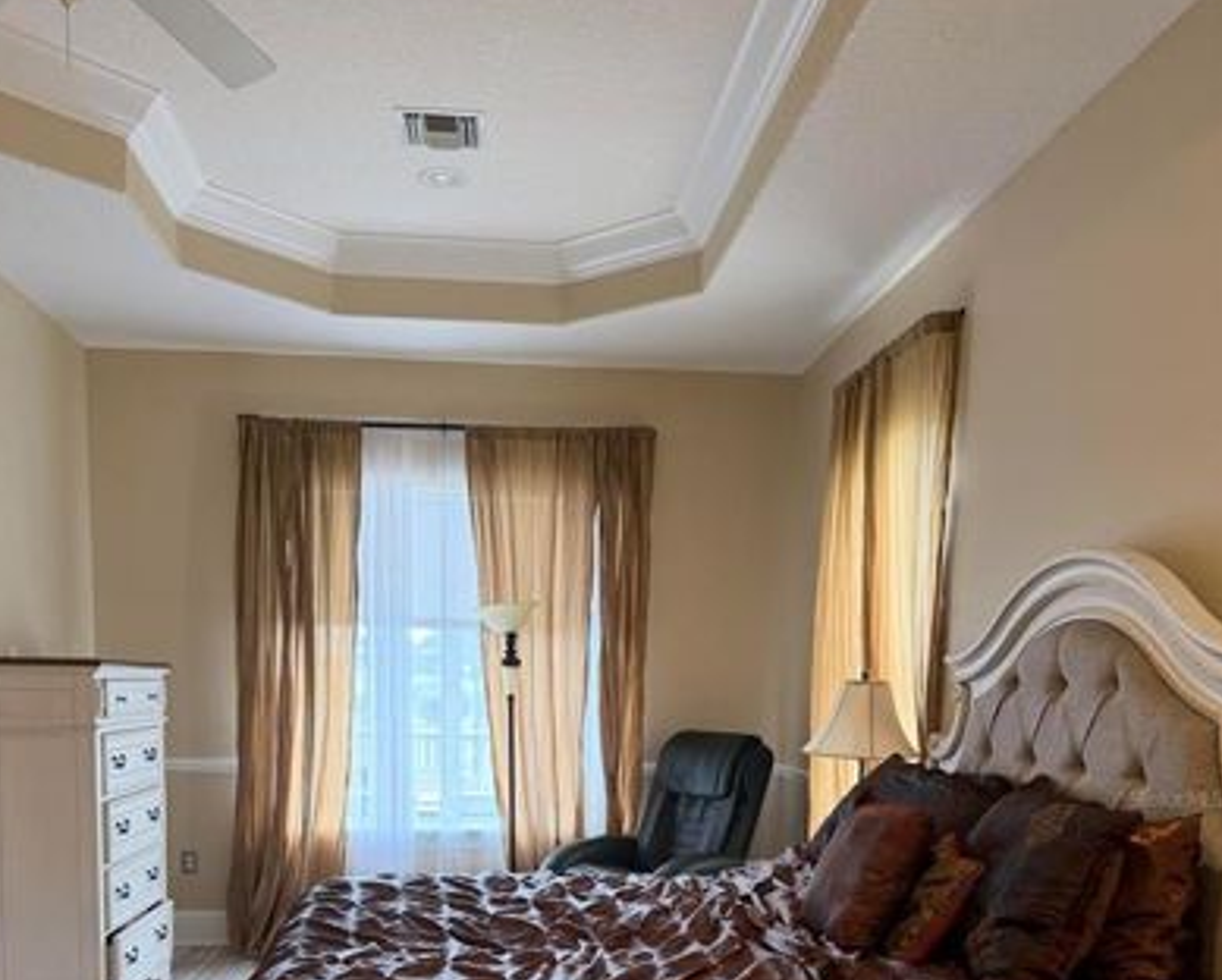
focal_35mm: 32
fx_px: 1158
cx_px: 602
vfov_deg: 43.5
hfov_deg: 55.6
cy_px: 798
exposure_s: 1/58
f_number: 1.78
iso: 250
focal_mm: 6.76
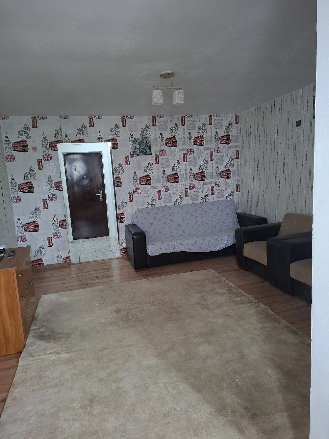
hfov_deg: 58.9
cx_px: 164
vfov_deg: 73.9
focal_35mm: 23
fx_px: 291
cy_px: 220
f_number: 1.8
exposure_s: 1/25
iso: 500
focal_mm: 5.54
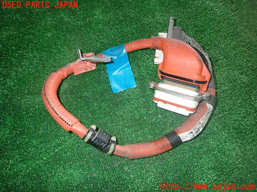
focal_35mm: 25
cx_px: 128
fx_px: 186
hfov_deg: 69.4
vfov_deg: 54.9
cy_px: 96
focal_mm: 4.5
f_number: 5.6
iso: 400
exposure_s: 1/30
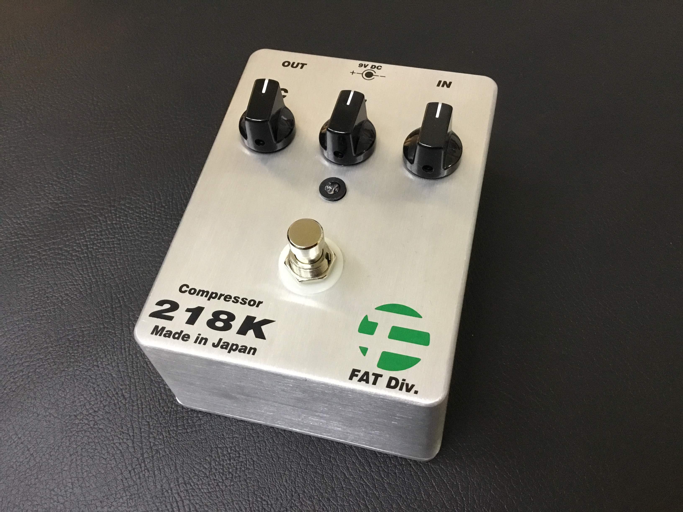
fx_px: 612
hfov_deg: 58.4
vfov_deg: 45.4
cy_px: 256
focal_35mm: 31
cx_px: 342
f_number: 2.4
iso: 200
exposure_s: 1/20
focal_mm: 3.3
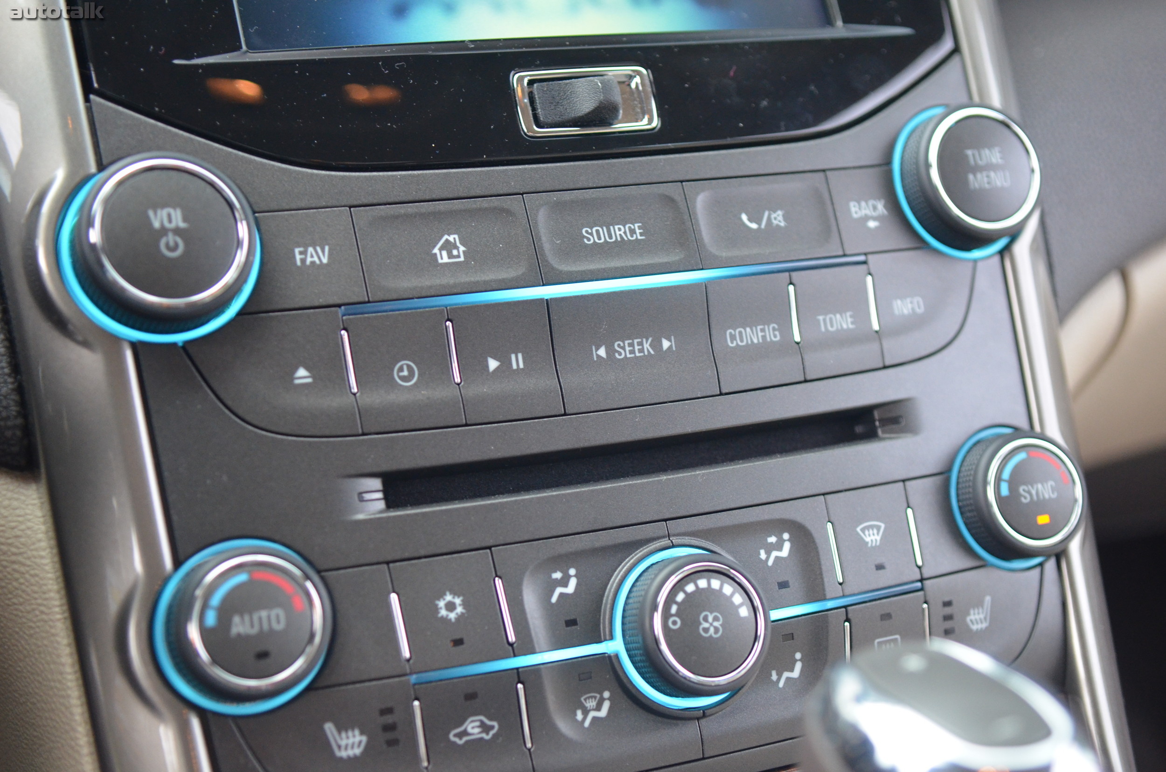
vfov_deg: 25.6
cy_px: 386
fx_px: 1697
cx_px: 583
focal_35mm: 52
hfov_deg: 37.9
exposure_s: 1/100
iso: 1600
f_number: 2.8
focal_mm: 35
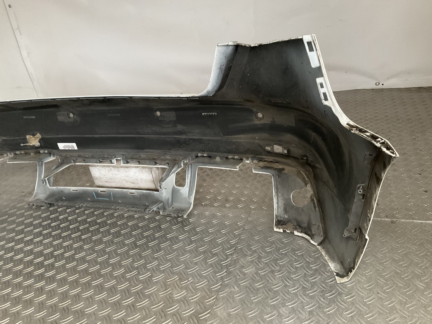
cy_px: 162
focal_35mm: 29
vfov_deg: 48.2
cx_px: 216
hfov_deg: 61.7
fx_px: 362
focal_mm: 3
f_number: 1.8
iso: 200
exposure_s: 1/50
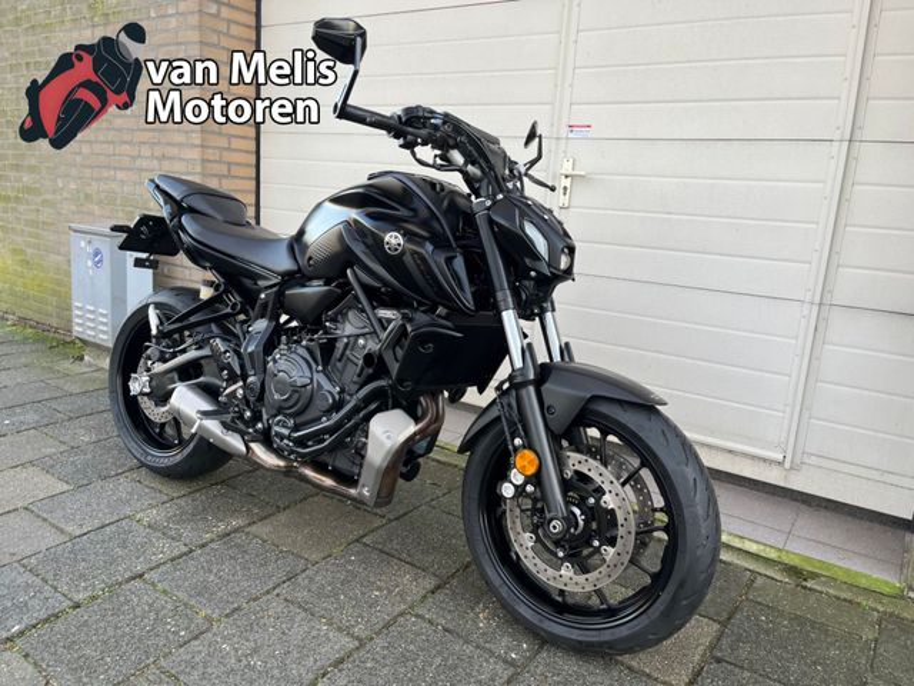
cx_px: 457
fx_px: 687
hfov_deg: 67.3
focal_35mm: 26
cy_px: 343
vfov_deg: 53.1
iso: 50
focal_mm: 5.1
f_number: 1.6
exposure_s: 1/122
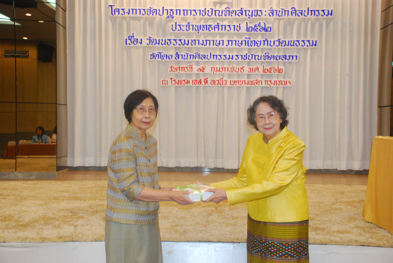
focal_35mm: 46
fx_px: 508
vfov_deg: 29.0
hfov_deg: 42.3
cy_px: 132
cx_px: 196
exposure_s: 1/25
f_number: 4.2
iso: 1000
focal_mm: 31
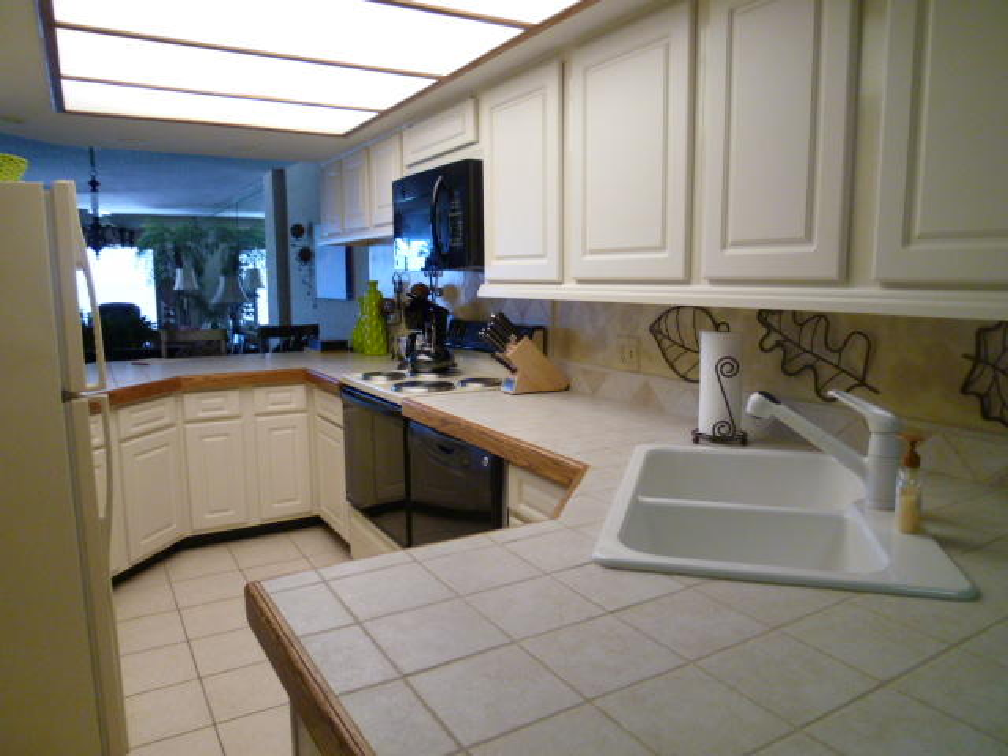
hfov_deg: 71.6
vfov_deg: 56.8
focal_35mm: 24
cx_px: 504
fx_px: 699
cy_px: 378
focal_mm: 4.3
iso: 200
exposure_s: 1/60
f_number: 2.2
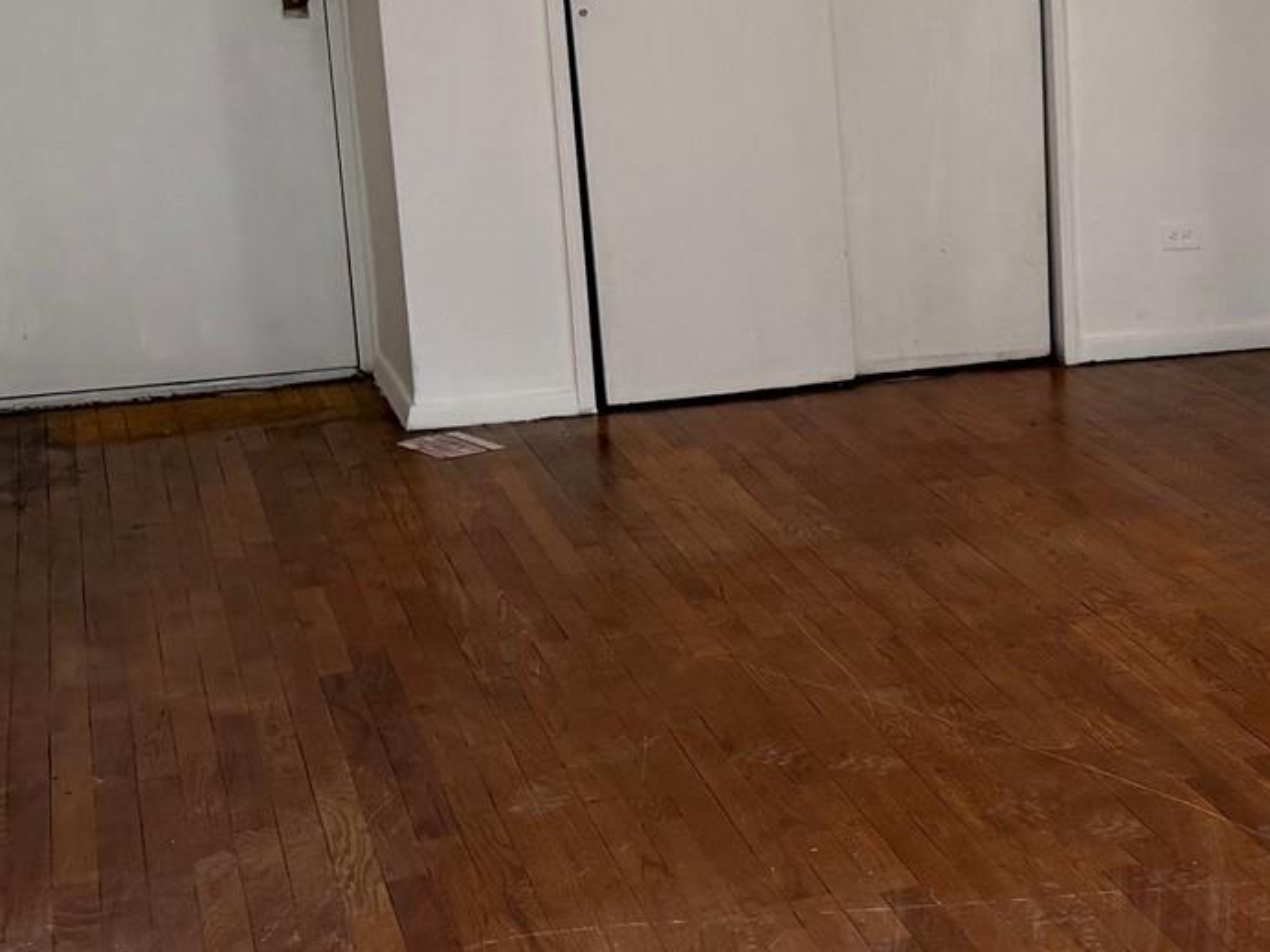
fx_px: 2605
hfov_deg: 25.6
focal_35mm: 71
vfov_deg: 20.7
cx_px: 1349
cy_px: 398
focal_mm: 6.76
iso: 250
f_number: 1.78
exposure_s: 1/60
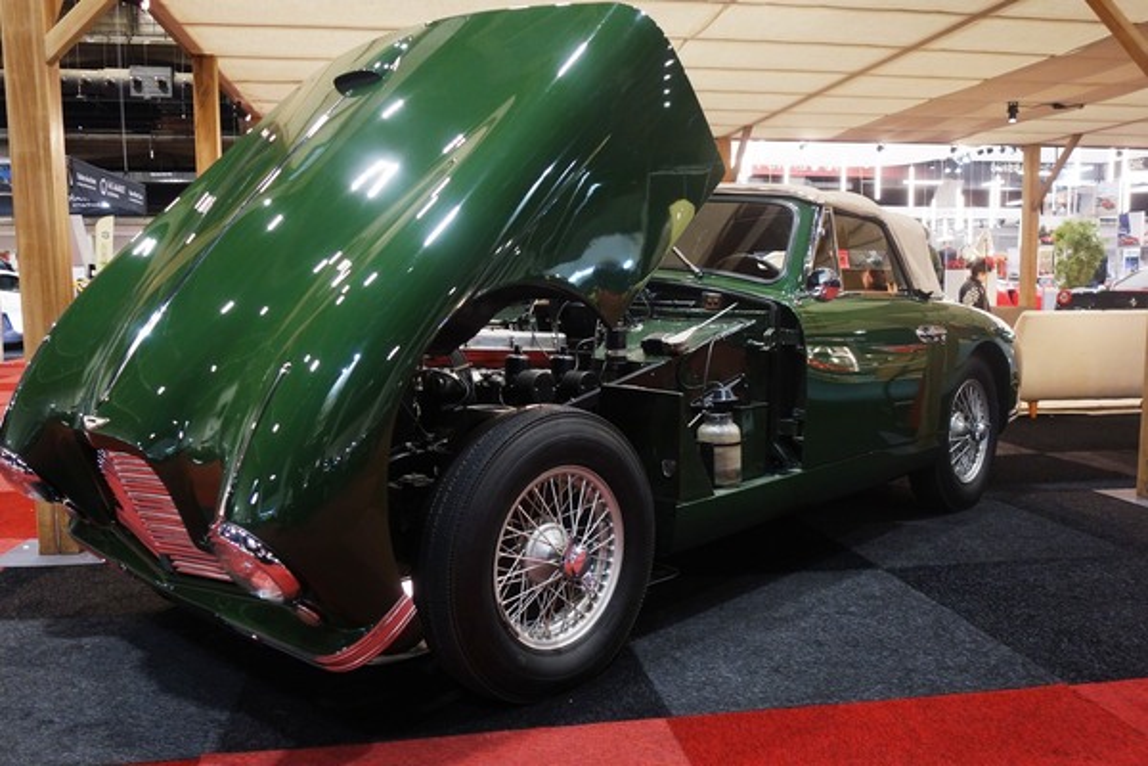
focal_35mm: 31
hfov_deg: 60.3
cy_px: 383
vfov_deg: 42.3
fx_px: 988
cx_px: 574
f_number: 2.2
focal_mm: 11.6
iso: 400
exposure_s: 1/30
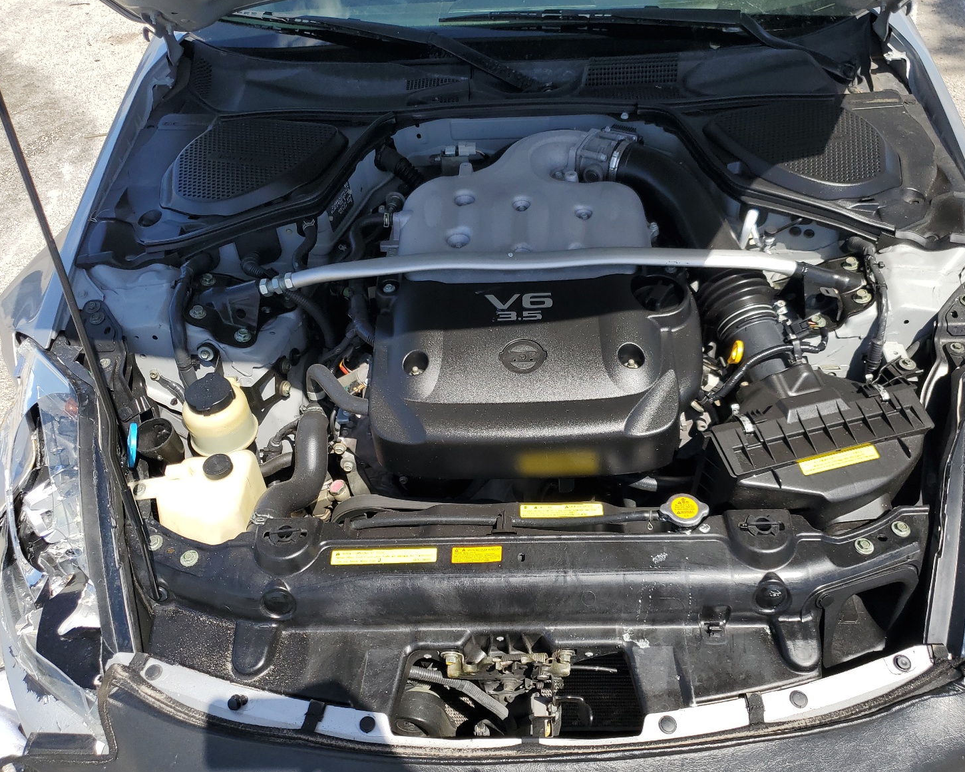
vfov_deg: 51.5
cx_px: 526
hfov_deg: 62.1
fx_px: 800
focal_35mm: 28
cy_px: 387
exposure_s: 1/2000
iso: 50
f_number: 1.5
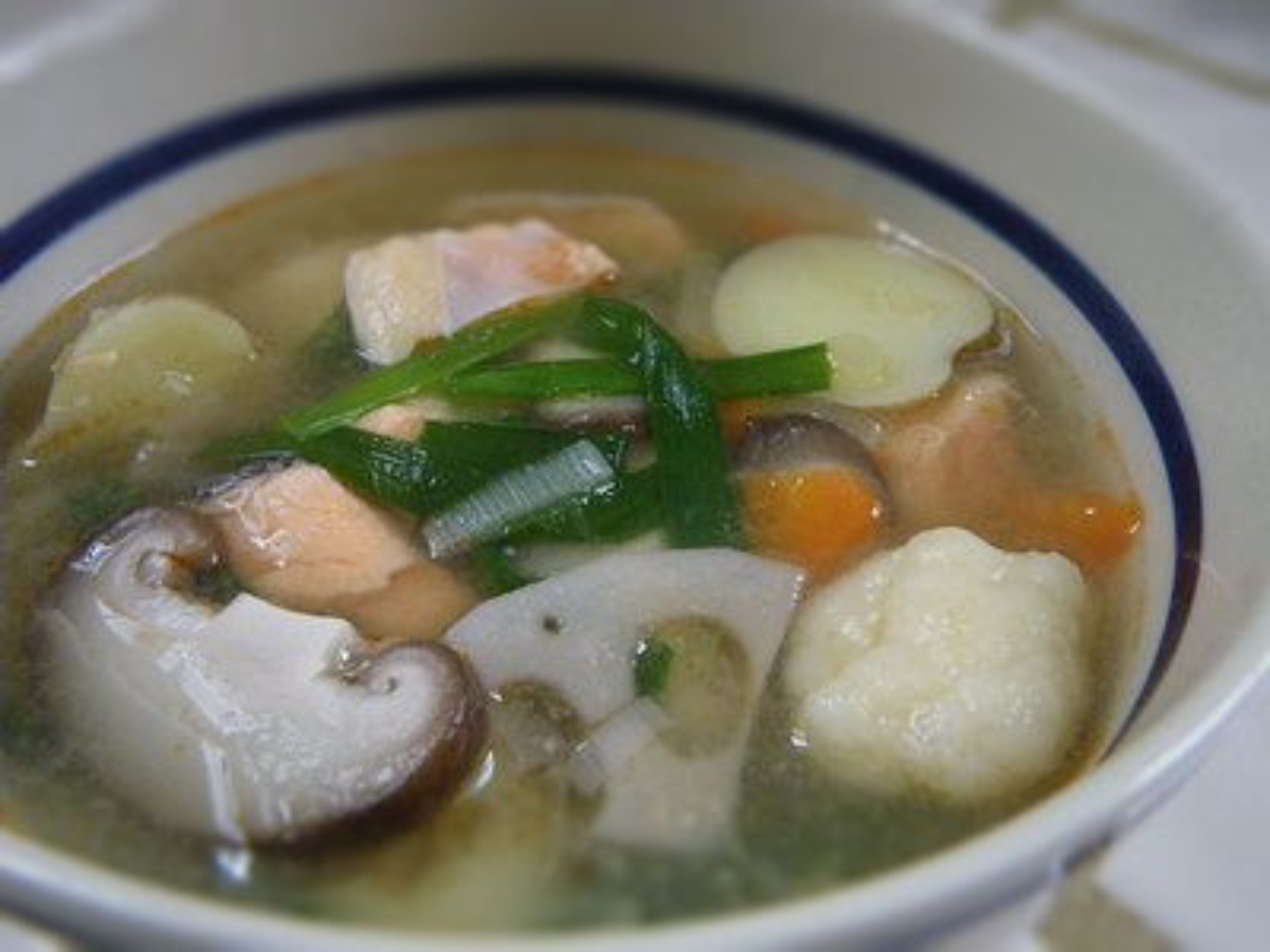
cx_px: 635
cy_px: 476
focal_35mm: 34
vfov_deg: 41.8
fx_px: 1247
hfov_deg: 54.0
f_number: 3.8
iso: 800
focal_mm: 6.1
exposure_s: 1/30
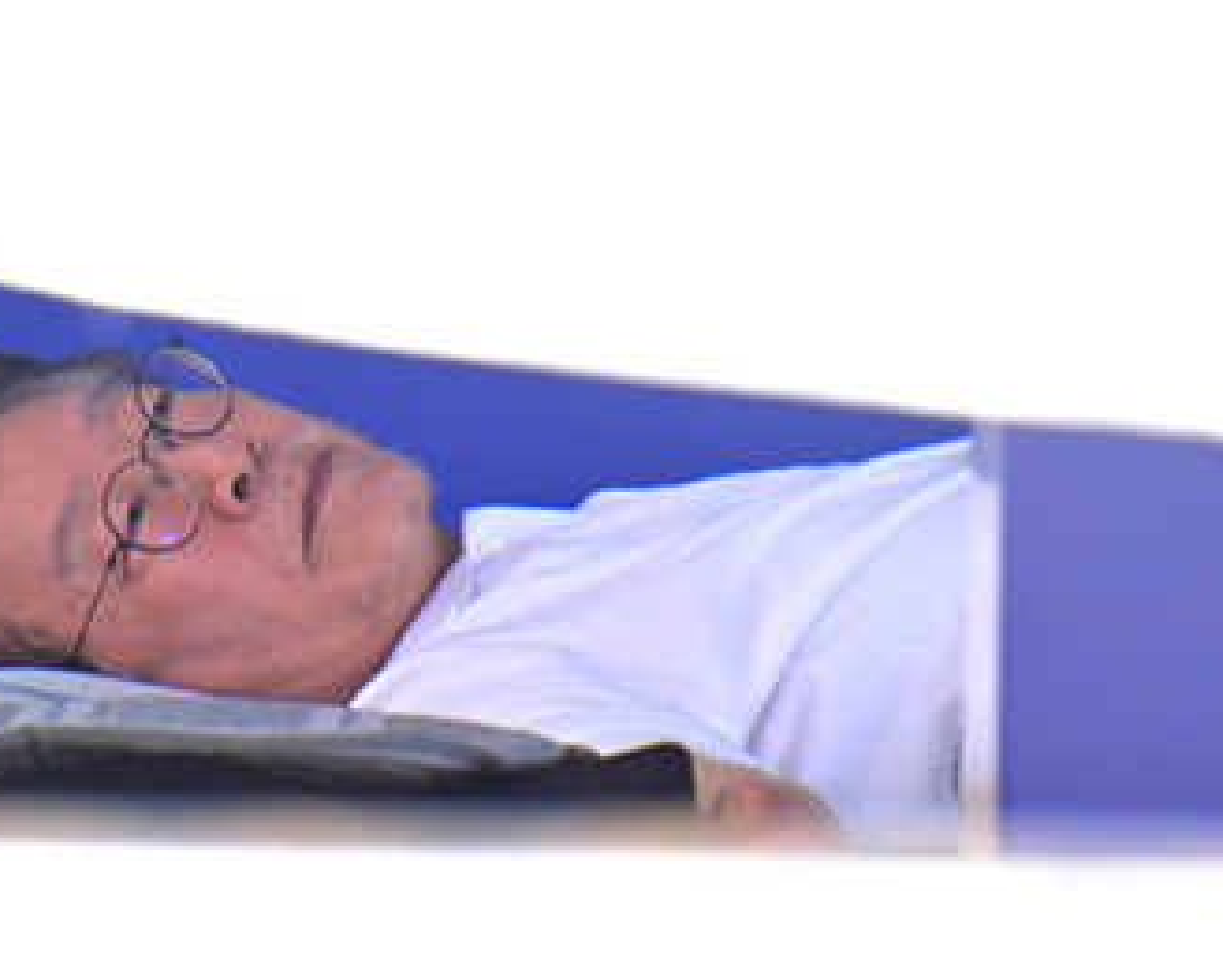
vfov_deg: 2.1
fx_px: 26519
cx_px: 839
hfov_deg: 2.6
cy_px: 643
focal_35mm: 732
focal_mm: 400
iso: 500
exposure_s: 1/200
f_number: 5.6
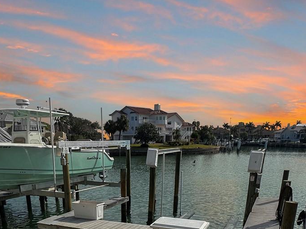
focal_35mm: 33
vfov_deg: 37.3
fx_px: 292
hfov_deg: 55.2
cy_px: 241
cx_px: 132
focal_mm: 2.22
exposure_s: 1/2053
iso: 50
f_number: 2.2
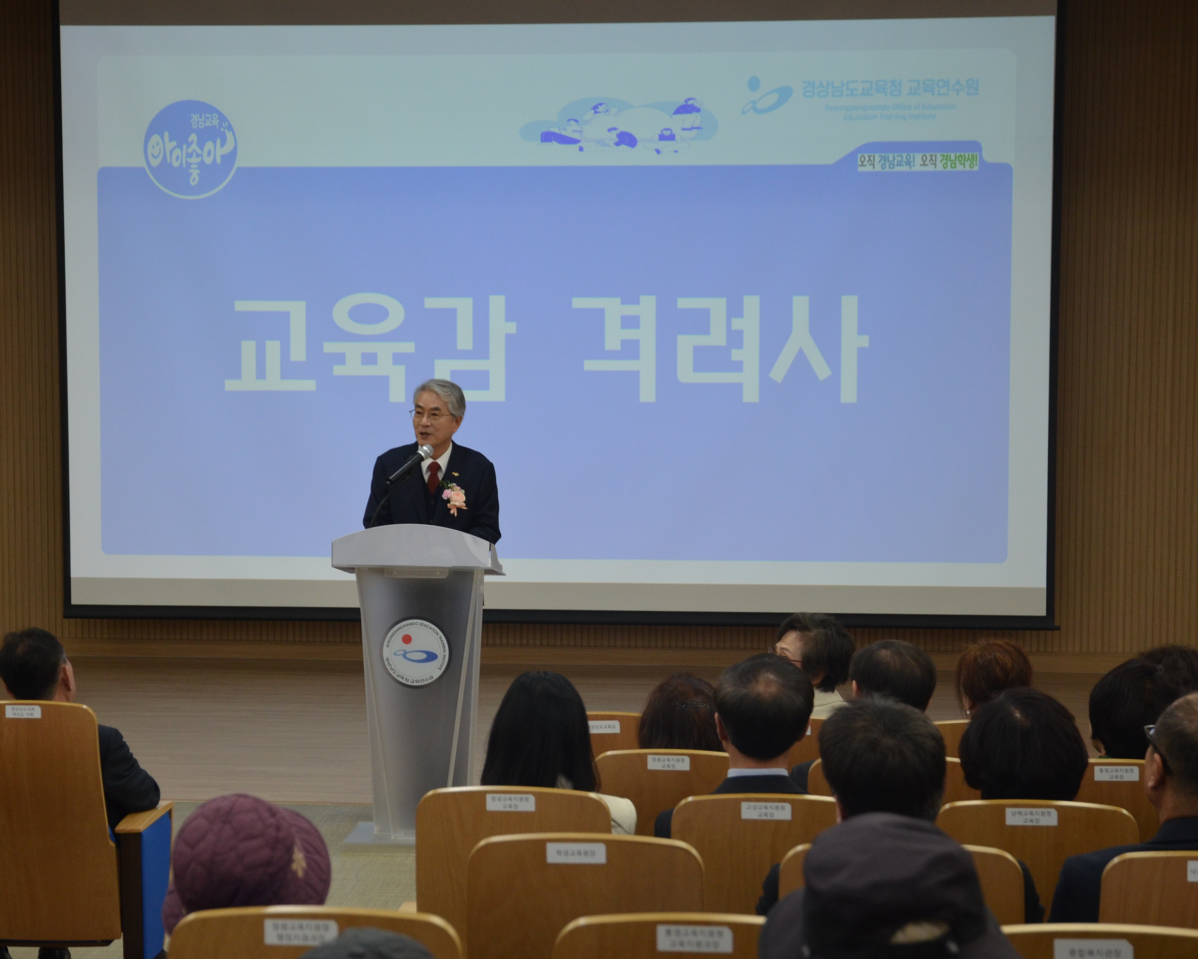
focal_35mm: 91
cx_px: 484
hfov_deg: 21.0
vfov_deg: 16.9
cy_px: 501
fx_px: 3227
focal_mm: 48
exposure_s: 1/60
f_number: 5
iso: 560
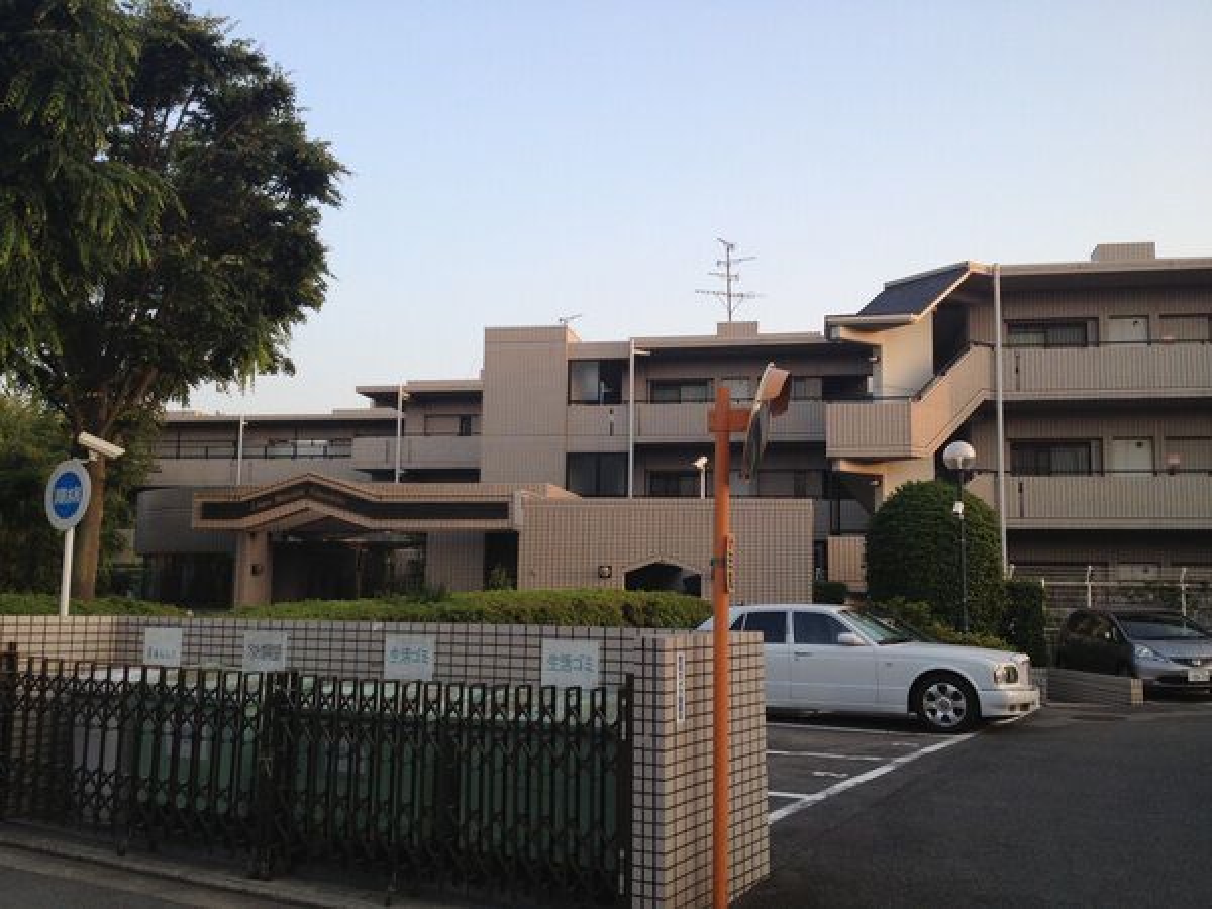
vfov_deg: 40.7
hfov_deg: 52.6
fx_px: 1225
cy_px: 454
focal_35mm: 35
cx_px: 606
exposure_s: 1/286
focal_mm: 4.28
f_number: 2.4
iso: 50
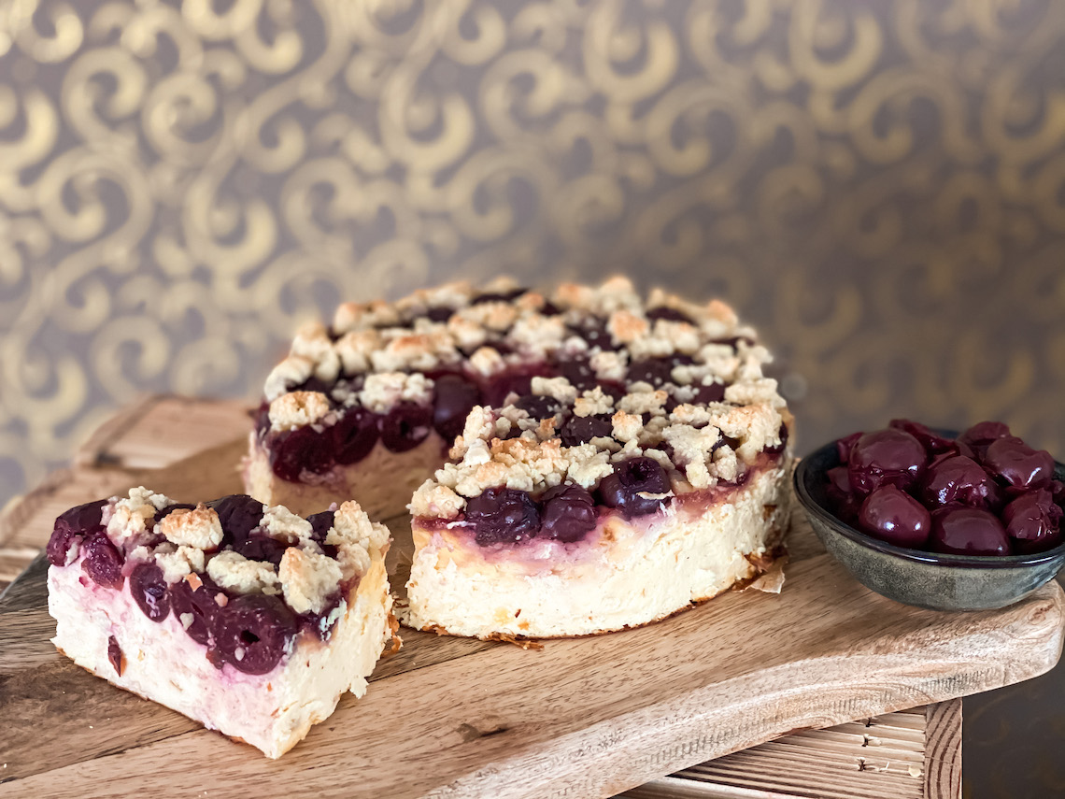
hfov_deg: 36.8
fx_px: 1600
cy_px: 400
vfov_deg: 28.0
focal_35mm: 52
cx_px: 532
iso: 125
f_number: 2
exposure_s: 1/35
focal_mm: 6
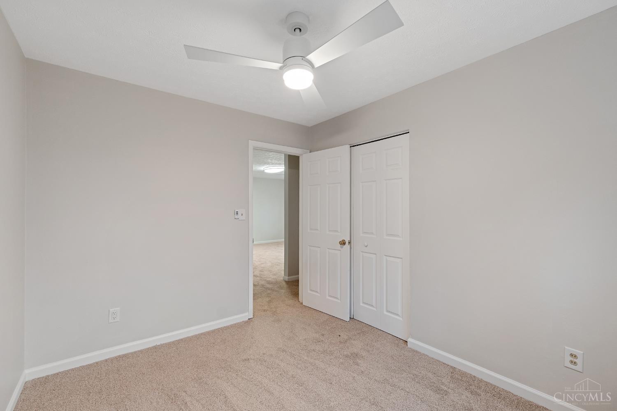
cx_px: 308
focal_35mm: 15
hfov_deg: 100.4
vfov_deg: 77.3
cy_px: 206
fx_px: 257
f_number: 7.1
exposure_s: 1/2.5
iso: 400
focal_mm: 10
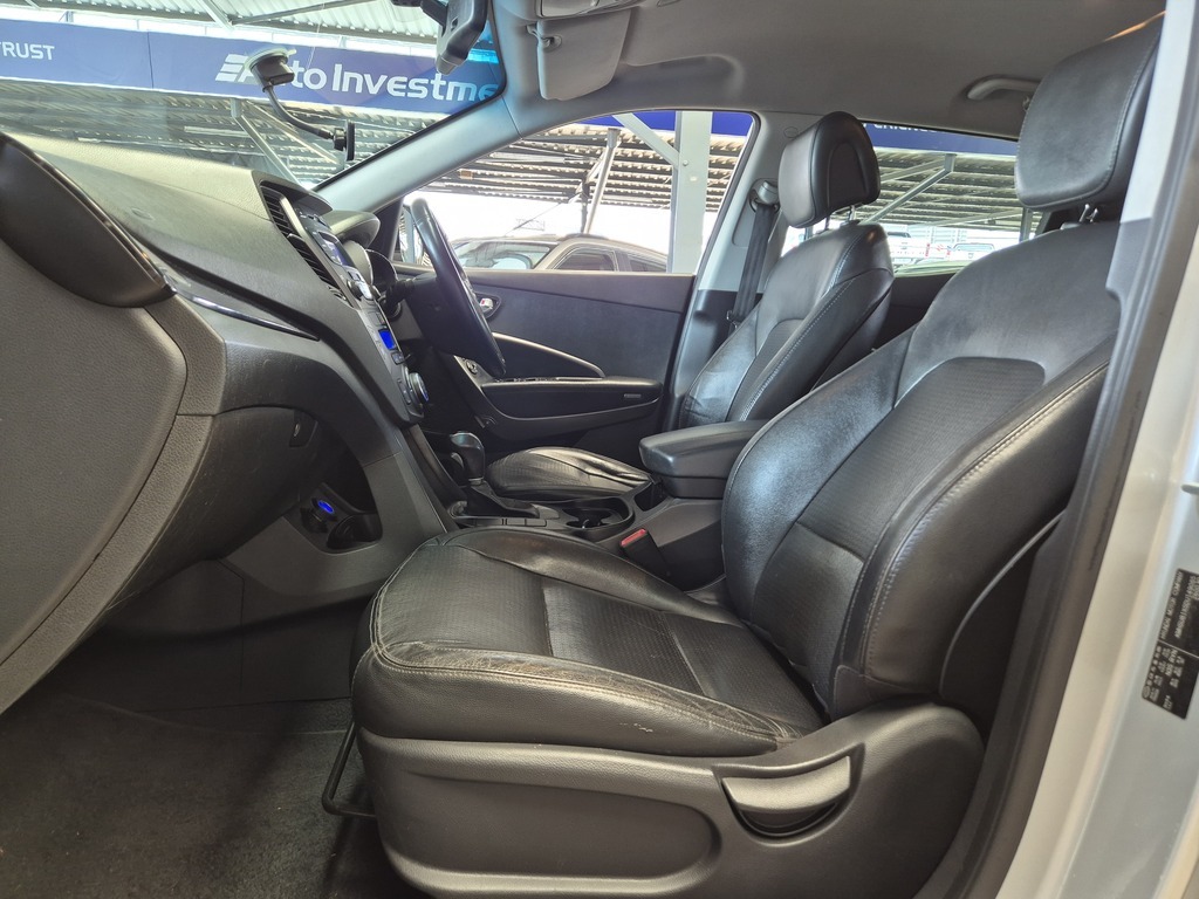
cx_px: 600
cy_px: 450
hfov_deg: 73.9
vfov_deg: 58.9
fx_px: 797
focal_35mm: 23
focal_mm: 5.4
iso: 125
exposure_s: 1/100
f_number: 1.8
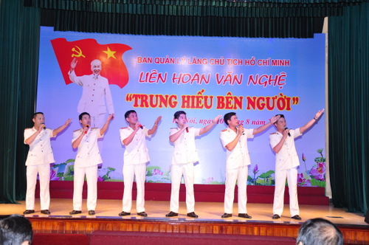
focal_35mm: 45
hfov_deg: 43.7
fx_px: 461
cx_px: 184
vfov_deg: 29.8
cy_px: 122
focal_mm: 30
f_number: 4.5
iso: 500
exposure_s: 1/160
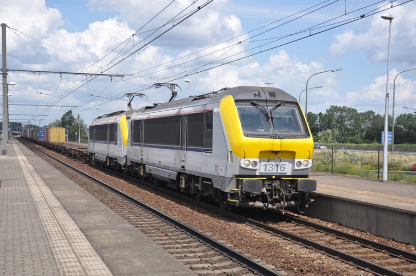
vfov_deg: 25.7
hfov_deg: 37.9
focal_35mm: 52
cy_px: 138
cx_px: 208
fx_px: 606
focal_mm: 35
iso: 400
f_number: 5.6
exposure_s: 1/1500
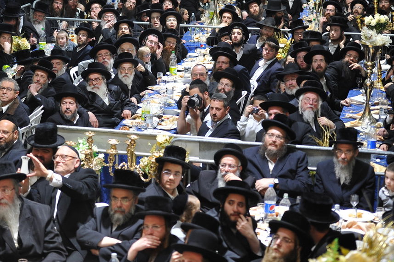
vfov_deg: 12.0
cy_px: 53
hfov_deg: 17.9
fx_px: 1247
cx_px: 131
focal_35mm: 114
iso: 1000
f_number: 2.8
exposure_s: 1/125
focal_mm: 70
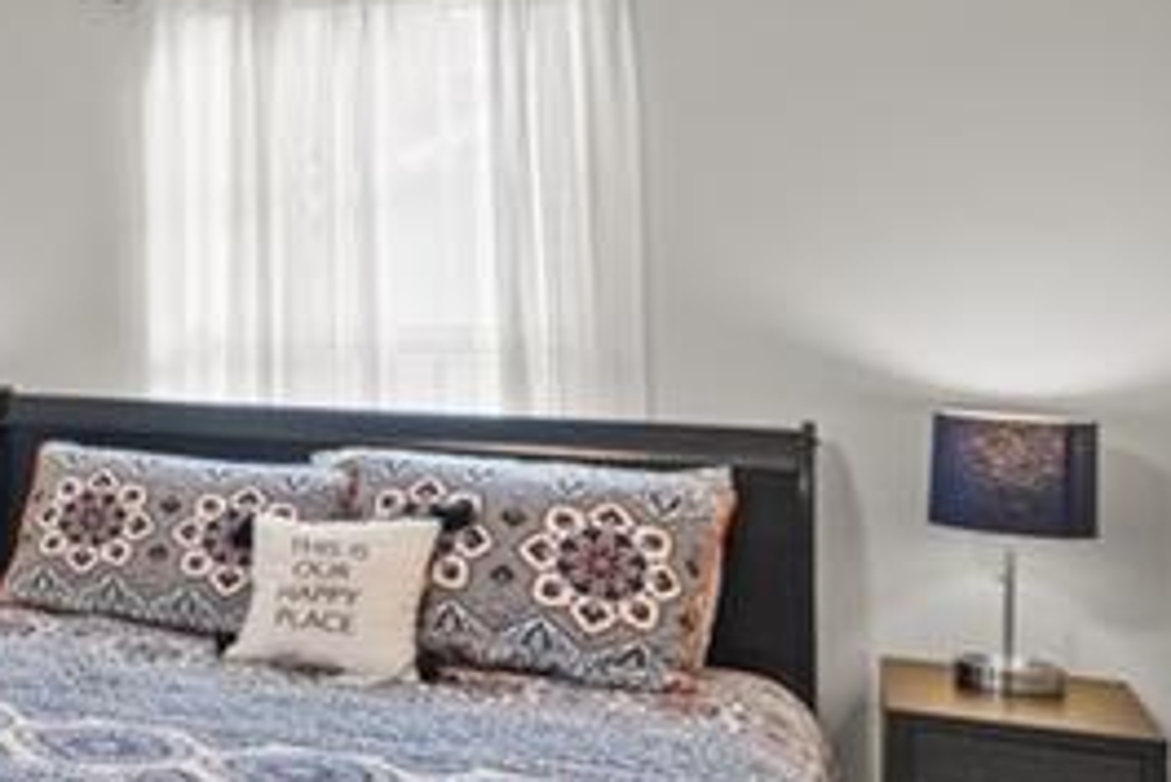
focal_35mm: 54
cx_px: -557
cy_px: 192
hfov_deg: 26.9
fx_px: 1757
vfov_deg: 24.8
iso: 200
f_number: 8
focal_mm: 14
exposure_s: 1/1.67
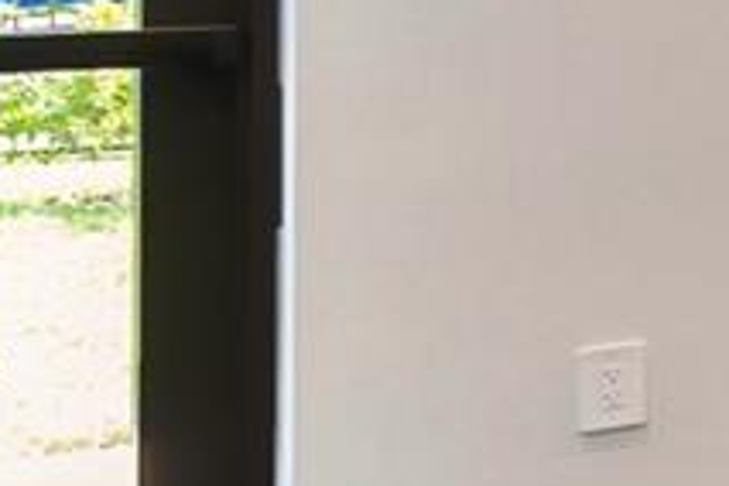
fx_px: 2126
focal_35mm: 105
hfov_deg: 10.2
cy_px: -161
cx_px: 2427
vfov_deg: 12.6
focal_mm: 14
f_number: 4
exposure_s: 1/60
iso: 320
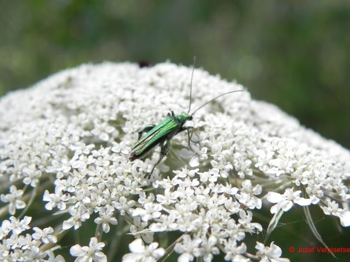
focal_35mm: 66
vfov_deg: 22.3
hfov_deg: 29.4
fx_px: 667
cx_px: 175
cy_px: 131
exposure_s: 1/600
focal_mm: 11.8
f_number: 3.5
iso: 160
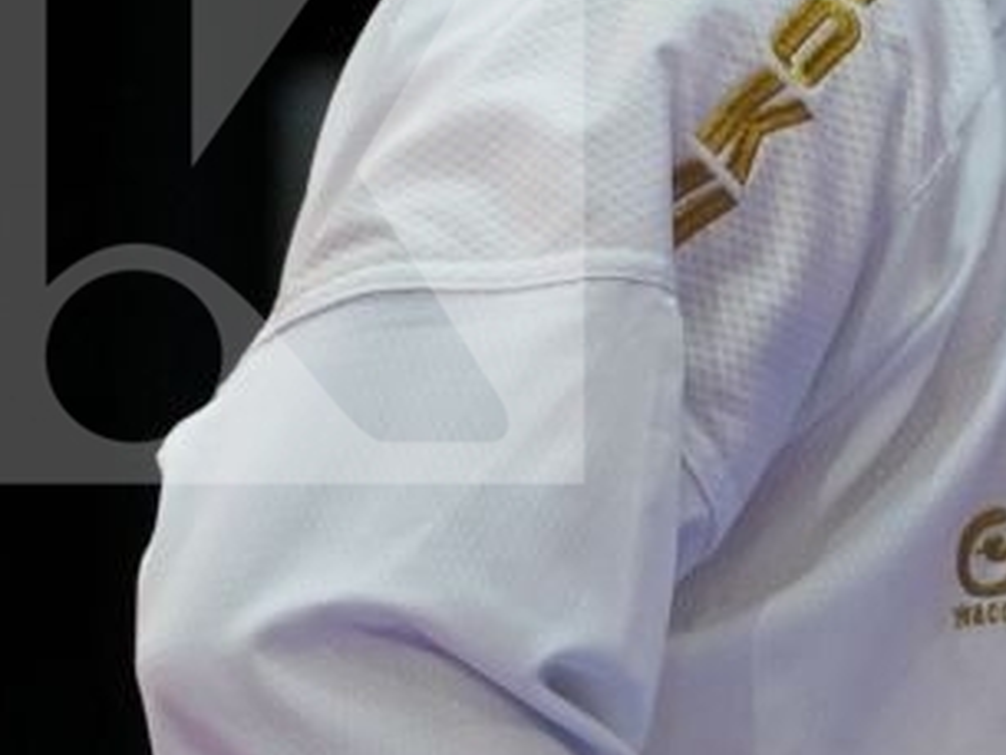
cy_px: 185
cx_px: 1395
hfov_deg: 2.0
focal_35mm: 1005
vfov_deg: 1.5
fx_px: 29219
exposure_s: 1/1000
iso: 1250
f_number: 2.8
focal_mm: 118
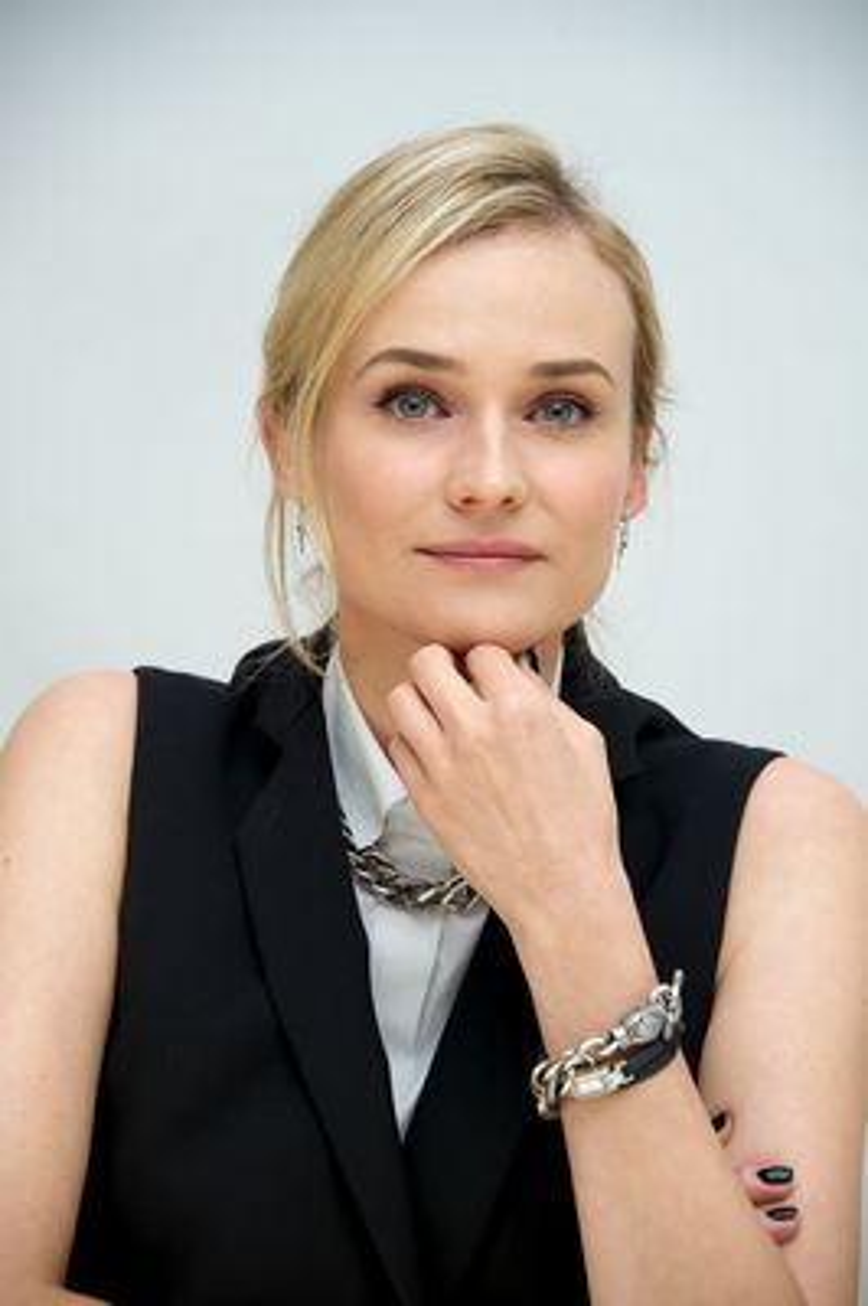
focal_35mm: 145
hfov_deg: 9.4
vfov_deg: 14.2
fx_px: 5253
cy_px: 653
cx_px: 434
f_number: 6.3
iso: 400
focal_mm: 145
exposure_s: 1/60
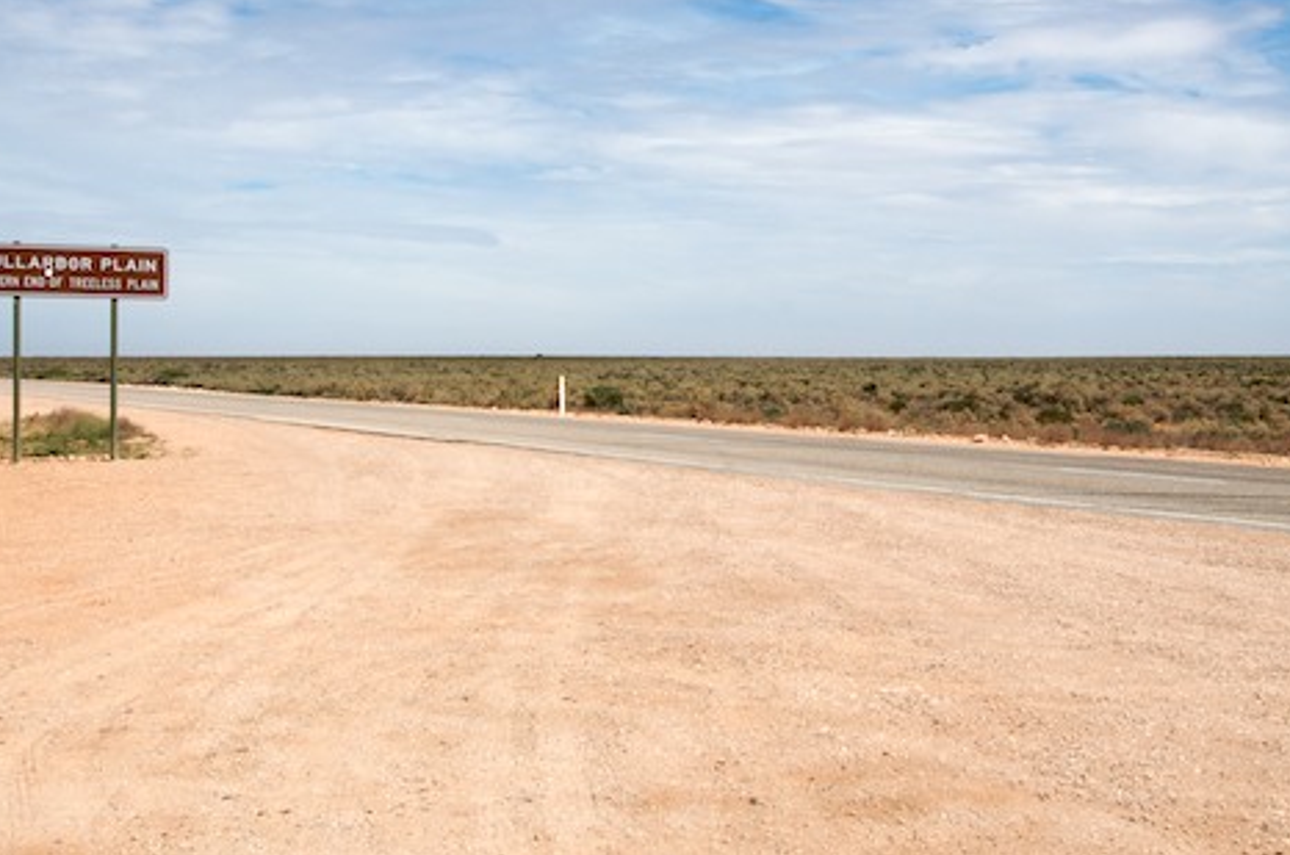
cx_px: 698
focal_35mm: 58
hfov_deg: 34.5
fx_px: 2075
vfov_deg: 23.2
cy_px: 315
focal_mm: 30
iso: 320
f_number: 13
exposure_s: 1/640
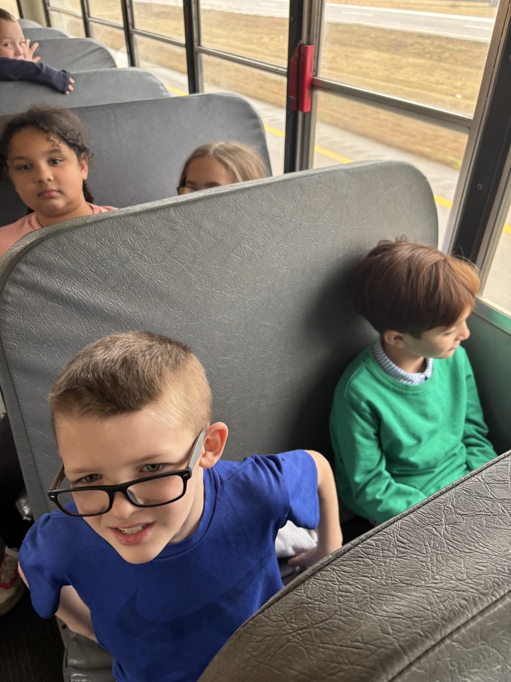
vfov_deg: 67.3
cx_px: 256
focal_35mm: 26
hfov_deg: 53.1
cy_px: 341
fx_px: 512
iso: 125
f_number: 1.6
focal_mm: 5.96
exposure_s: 1/111
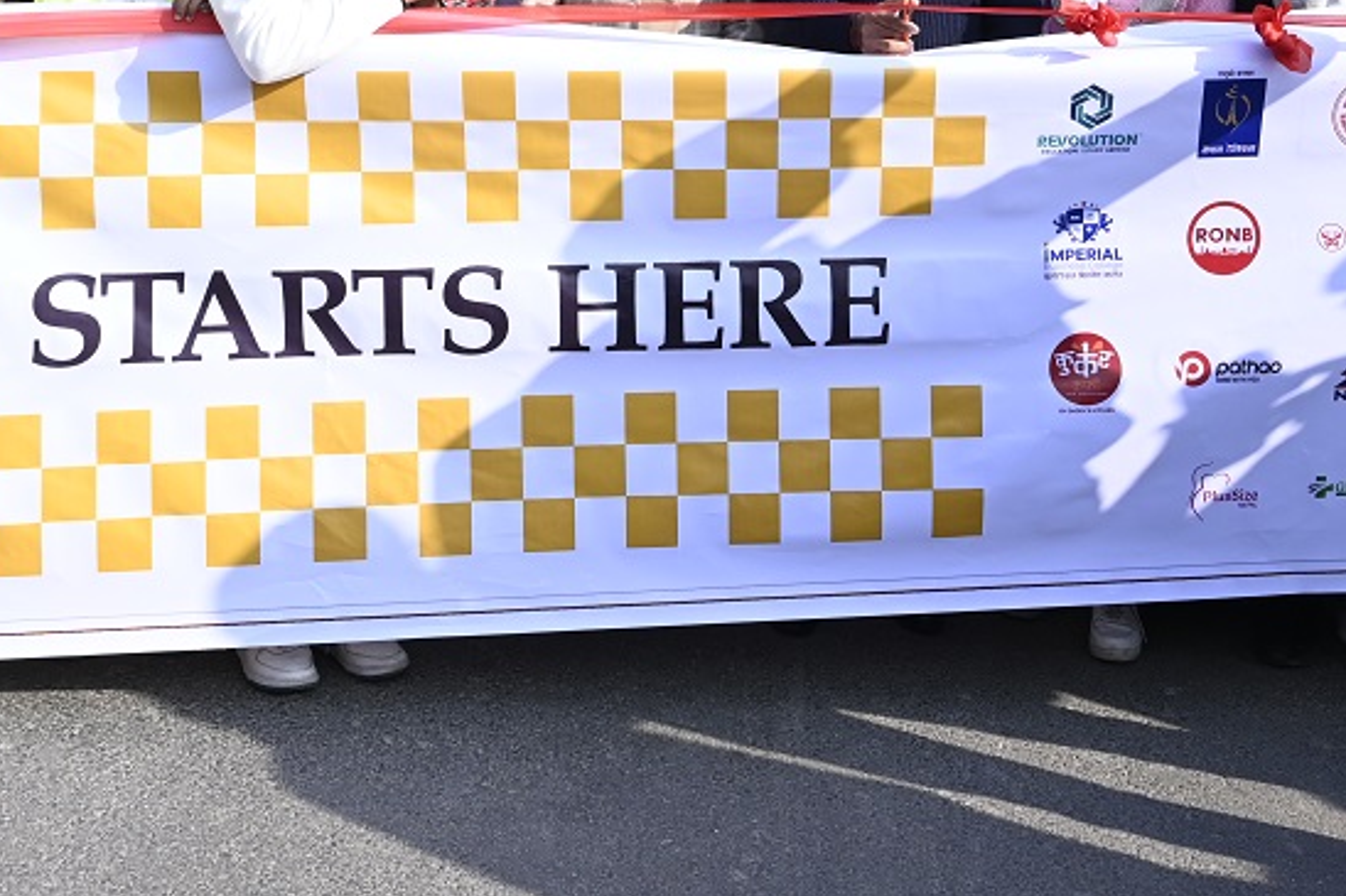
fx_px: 1981
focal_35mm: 53
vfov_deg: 24.4
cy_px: 4
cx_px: 710
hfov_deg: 37.5
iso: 800
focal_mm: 24
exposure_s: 1/800
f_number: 8
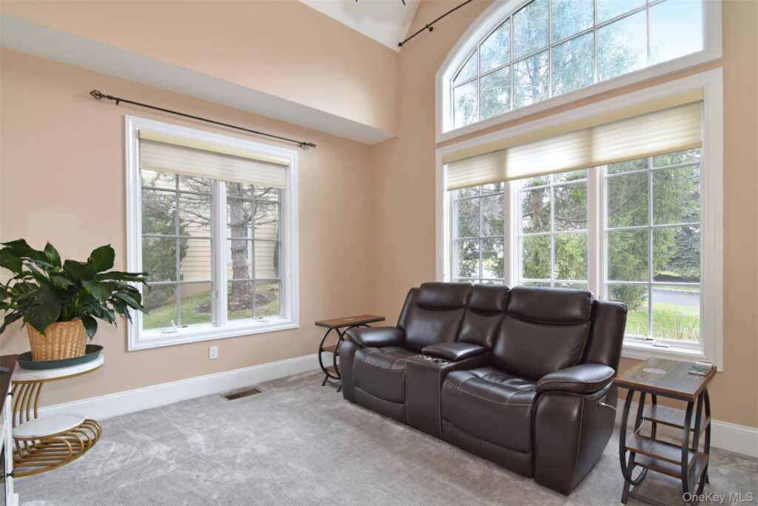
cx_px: 379
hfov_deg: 95.0
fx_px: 347
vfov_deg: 72.1
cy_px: 253
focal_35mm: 16
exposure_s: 1/60
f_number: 8
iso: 640
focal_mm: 11
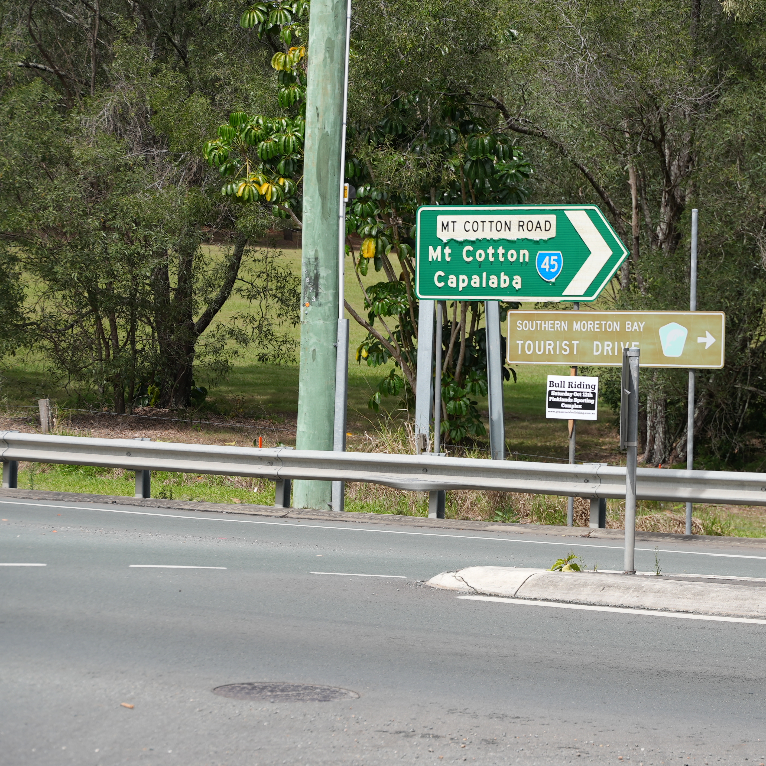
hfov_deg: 15.0
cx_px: 537
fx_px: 2904
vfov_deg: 15.0
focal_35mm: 116
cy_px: 383
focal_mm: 91
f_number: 5.6
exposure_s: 1/320
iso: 80
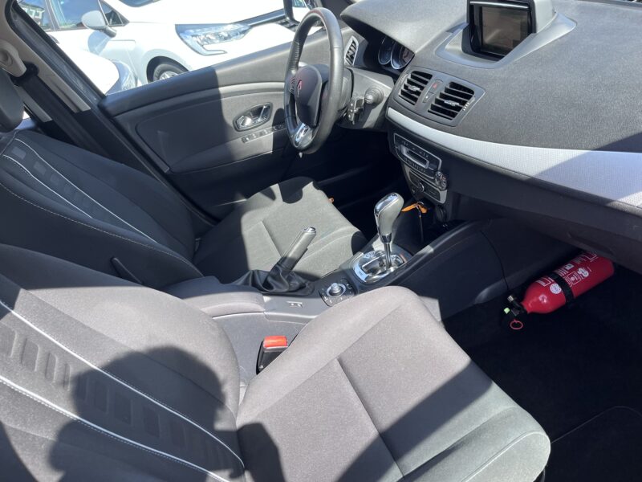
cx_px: 321
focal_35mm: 26
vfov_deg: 53.1
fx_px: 482
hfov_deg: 67.3
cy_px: 241
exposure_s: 1/317
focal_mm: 5.1
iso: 50
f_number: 1.6
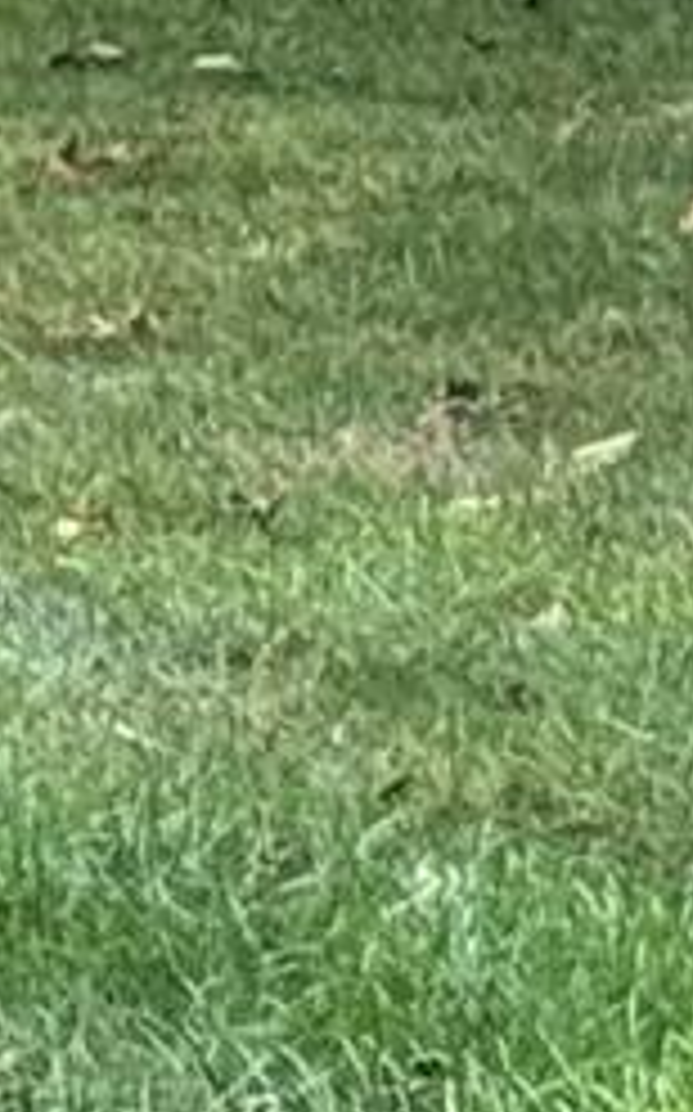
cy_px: -797
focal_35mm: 422
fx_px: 12774
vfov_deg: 4.9
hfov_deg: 2.8
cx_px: -3892
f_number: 1.78
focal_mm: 6.76
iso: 64
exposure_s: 1/439
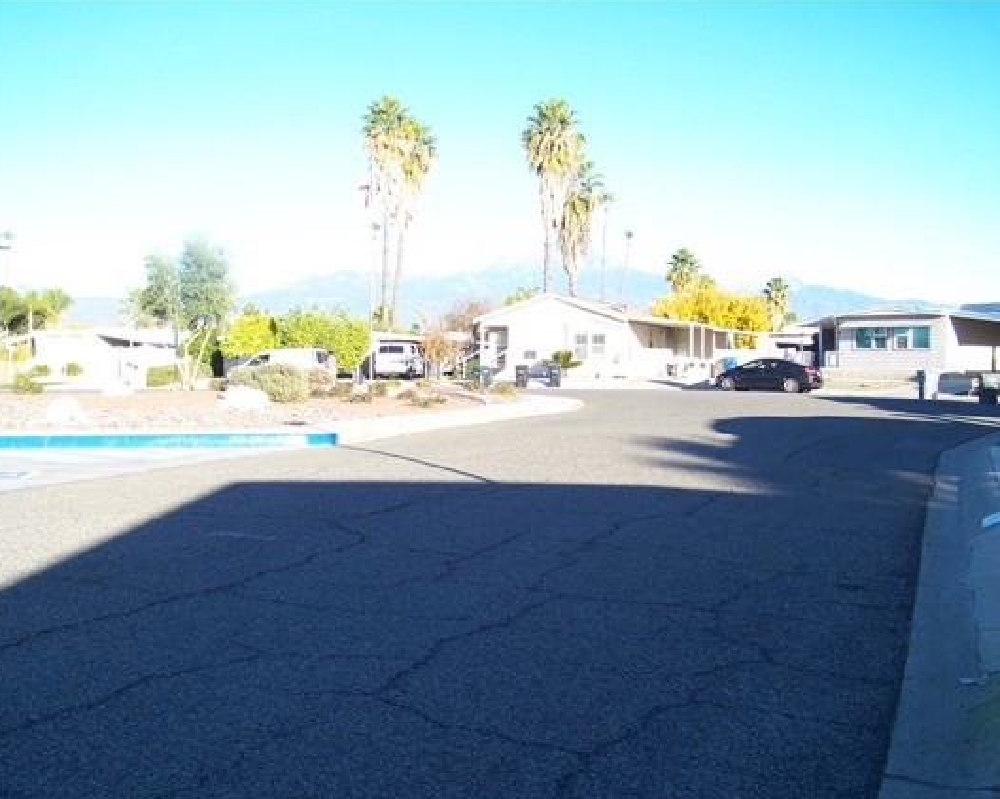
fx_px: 1154
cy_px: 451
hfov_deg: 46.8
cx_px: 471
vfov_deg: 38.2
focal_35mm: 39
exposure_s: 1/250
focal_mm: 5.85
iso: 64
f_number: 2.8
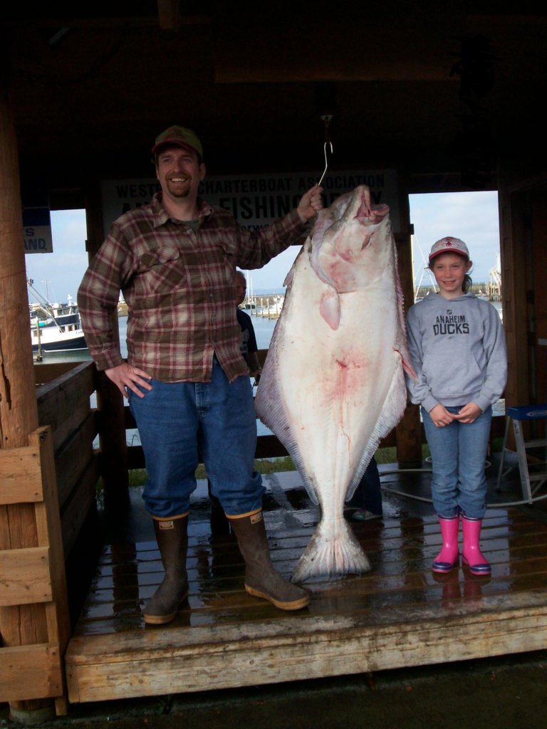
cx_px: 274
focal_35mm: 36
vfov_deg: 51.4
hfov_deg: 39.7
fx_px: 758
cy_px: 364
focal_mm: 5.9
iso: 100
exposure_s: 1/412
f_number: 4.5
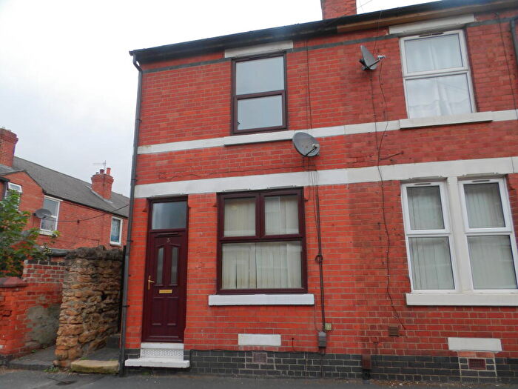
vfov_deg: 56.8
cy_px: 194
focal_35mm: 24
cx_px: 259
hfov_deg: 71.6
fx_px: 359
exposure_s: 1/147
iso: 100
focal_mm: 4.3
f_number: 4.1
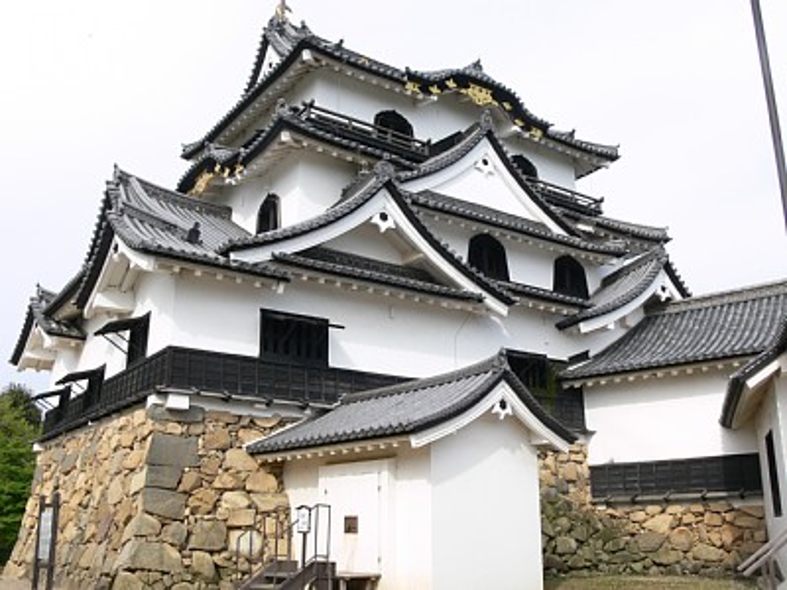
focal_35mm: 35
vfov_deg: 40.7
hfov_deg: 52.6
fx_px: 796
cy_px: 295
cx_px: 394
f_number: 5.6
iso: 80
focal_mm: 7.4
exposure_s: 1/200
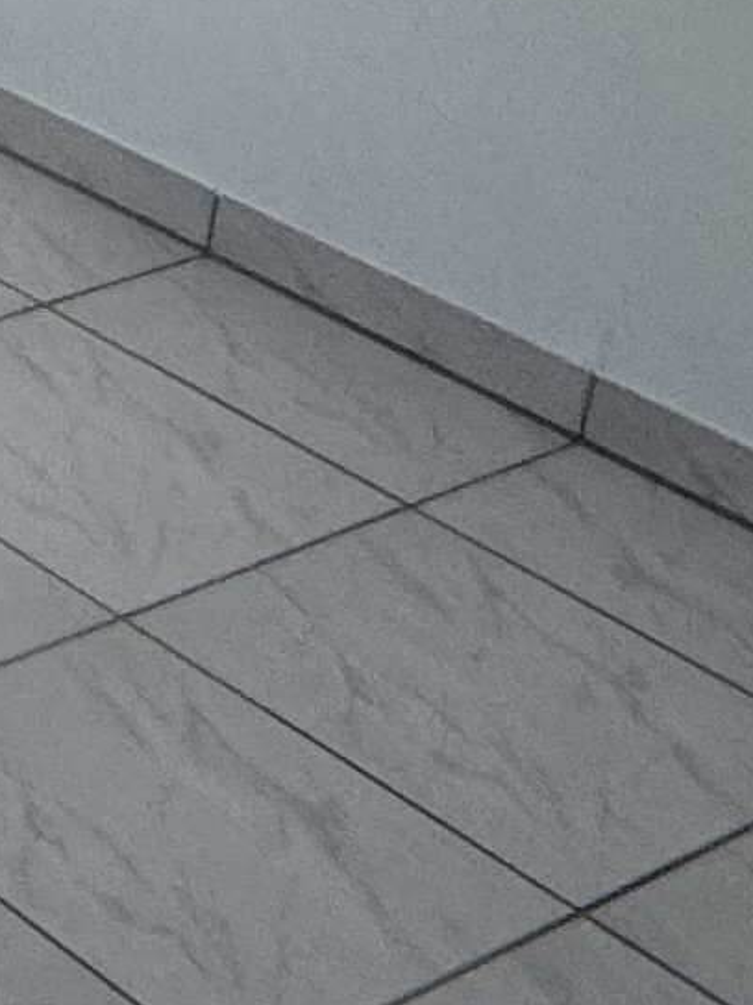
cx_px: -1491
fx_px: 3018
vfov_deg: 17.1
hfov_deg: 10.3
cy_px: -487
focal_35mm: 104
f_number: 2.2
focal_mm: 2.22
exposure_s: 1/141
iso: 40
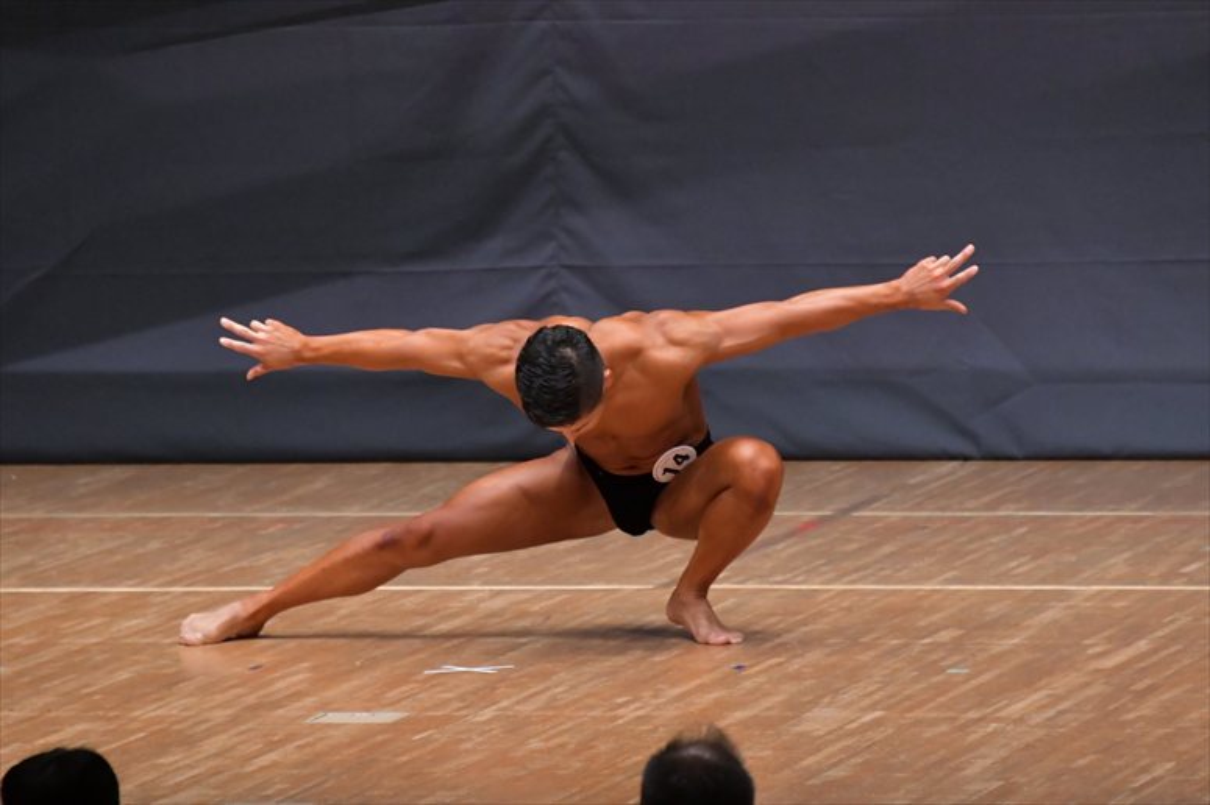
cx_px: 605
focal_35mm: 375
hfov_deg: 5.5
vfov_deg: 3.7
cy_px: 402
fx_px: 12598
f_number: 5.6
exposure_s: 1/400
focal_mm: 250
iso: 6400
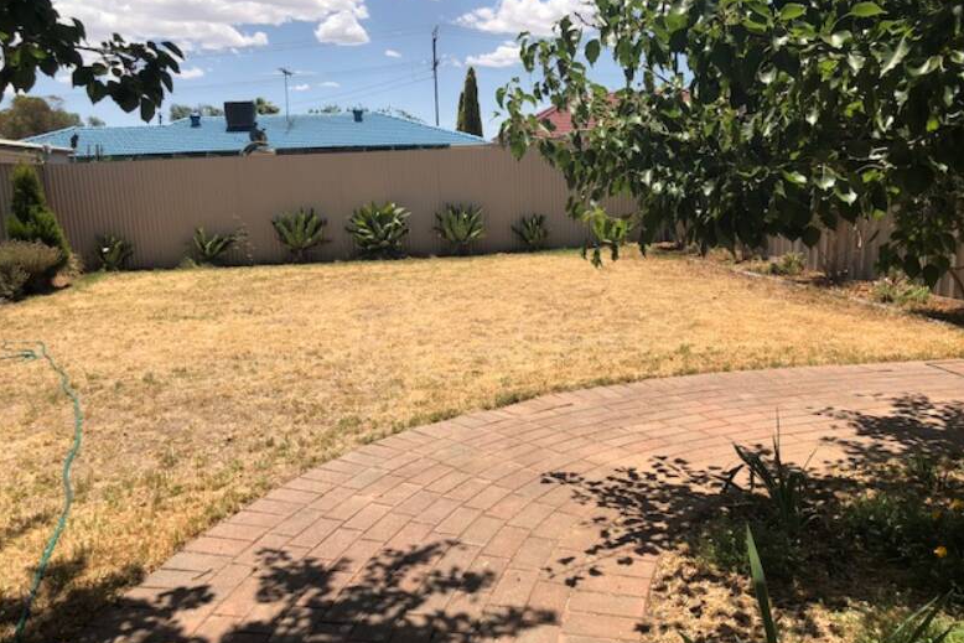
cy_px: 335
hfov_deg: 60.3
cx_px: 471
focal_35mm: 31
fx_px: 830
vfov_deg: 42.3
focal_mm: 3.99
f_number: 1.8
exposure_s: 1/2183
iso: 20
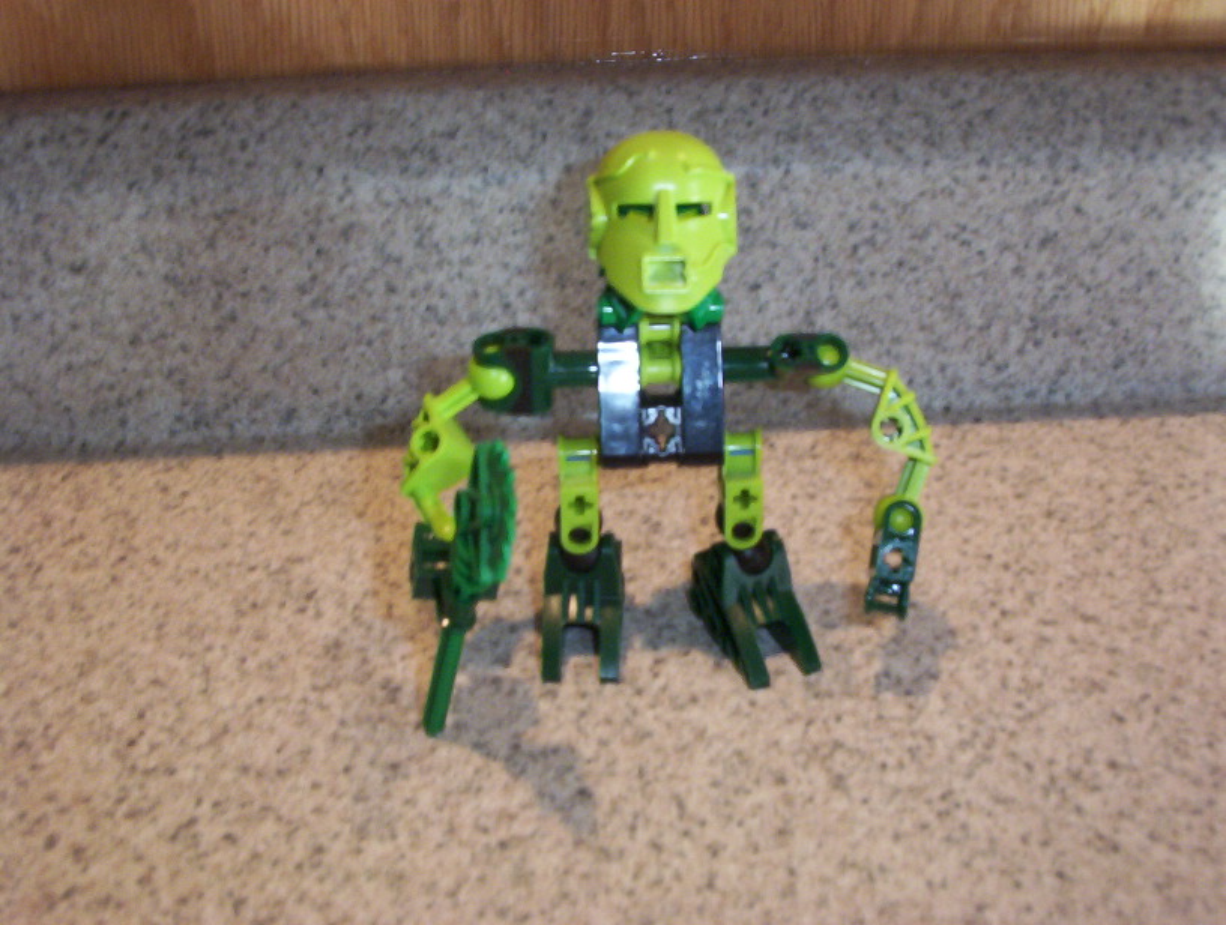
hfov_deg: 47.8
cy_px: 462
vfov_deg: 37.0
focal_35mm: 39
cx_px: 613
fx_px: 1385
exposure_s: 1/30
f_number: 4.5
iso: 140
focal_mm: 6
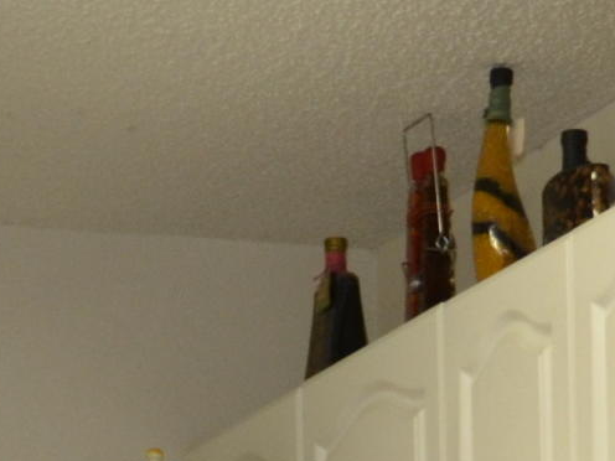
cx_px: 215
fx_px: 3411
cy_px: 991
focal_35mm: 192
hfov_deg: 10.3
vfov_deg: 7.4
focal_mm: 22
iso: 800
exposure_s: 1/60
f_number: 3.8
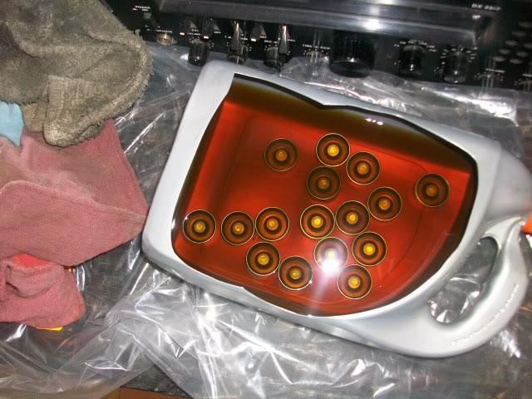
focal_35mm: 32
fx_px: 492
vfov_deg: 44.2
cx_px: 266
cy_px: 200
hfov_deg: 56.8
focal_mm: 5.7
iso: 120
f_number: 2.8
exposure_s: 1/60
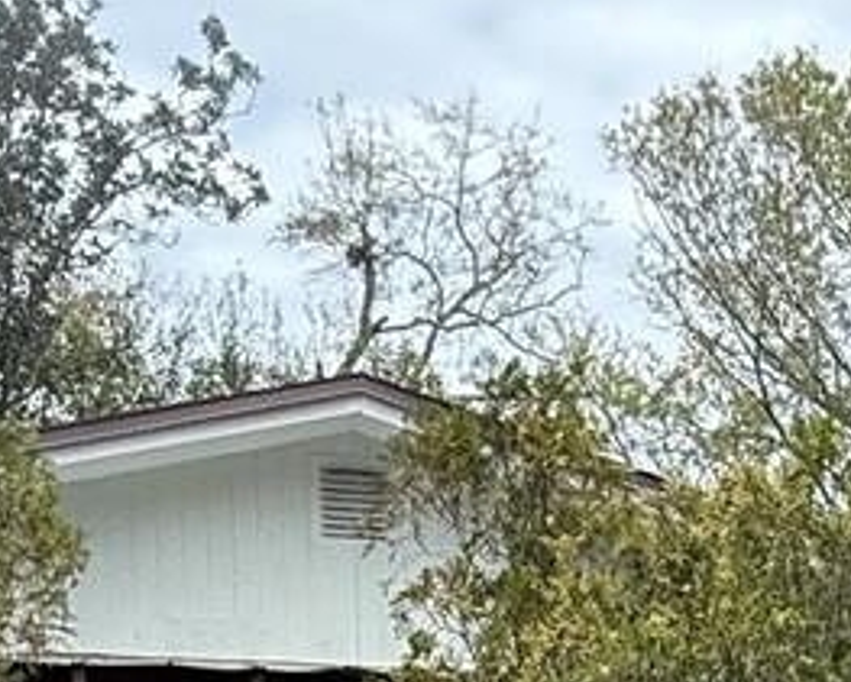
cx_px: 854
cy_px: 1183
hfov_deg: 22.1
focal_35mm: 83
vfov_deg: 16.0
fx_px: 2093
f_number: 2.2
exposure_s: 1/726
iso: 64
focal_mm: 2.22
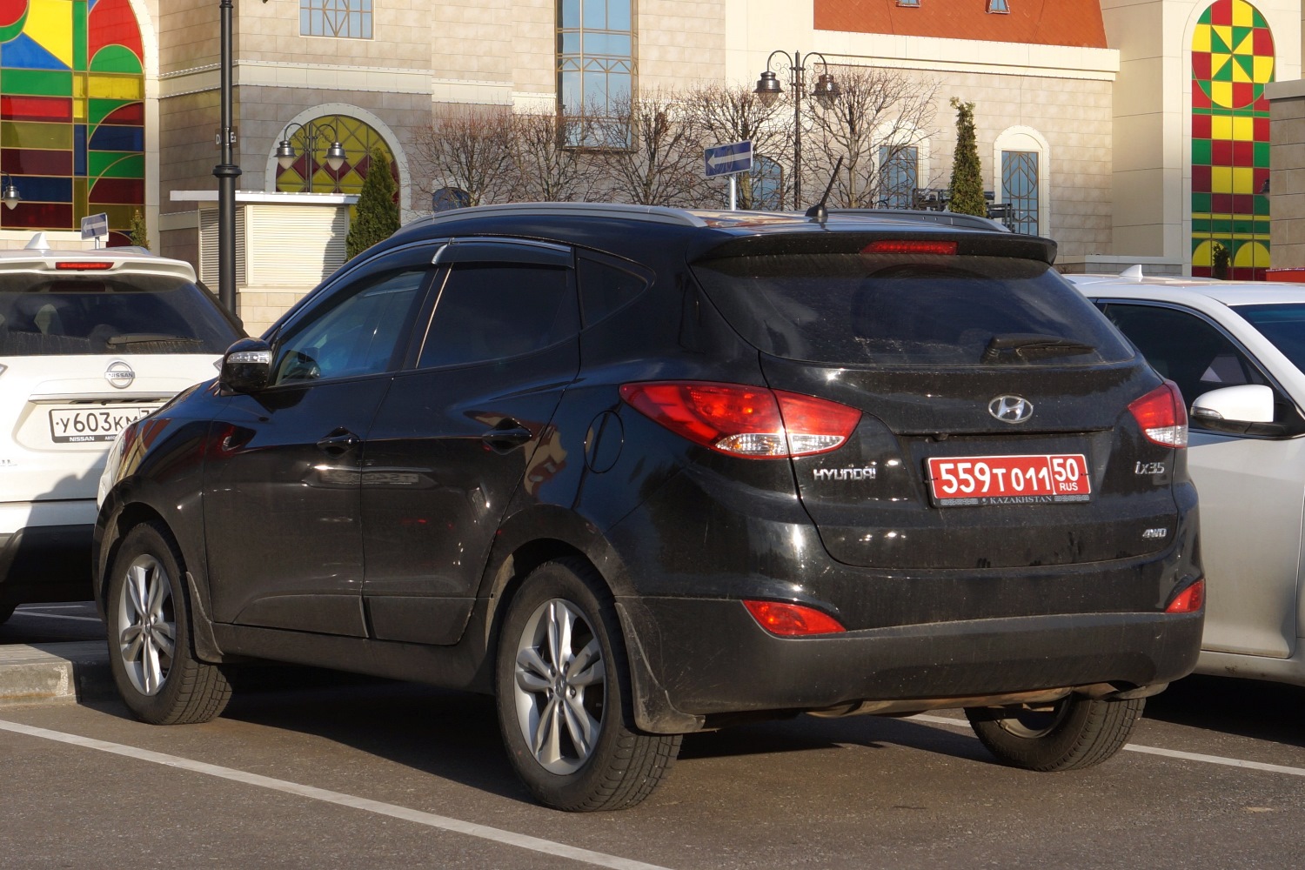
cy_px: 435
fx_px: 1903
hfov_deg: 37.9
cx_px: 652
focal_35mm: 52
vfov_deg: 25.8
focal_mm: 35
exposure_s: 1/250
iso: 100
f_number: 7.1
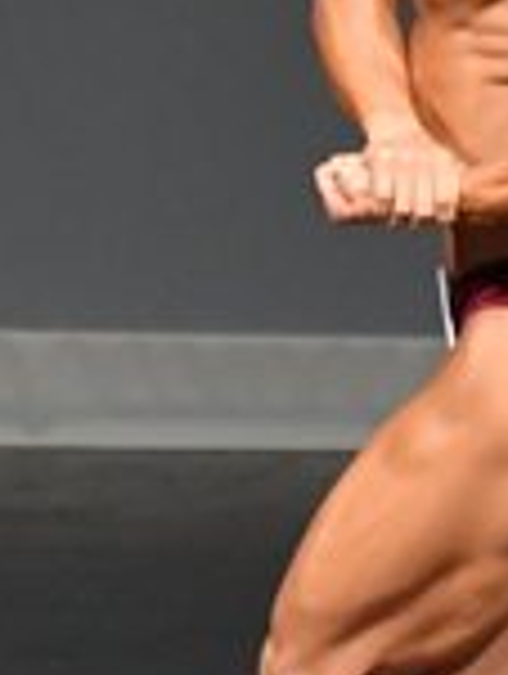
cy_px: 387
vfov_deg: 1.3
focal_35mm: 1564
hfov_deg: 1.0
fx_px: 30516
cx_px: 209
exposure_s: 1/400
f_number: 5.6
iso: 5000
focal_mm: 210
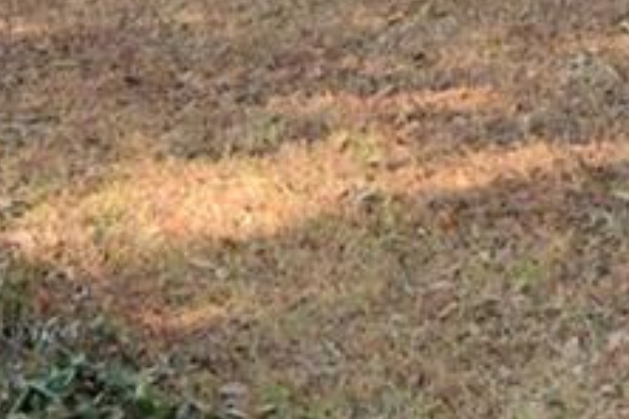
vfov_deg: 10.7
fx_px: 1887
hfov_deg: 18.1
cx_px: 728
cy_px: -597
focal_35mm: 108
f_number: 4.5
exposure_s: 1/640
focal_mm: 10
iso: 100
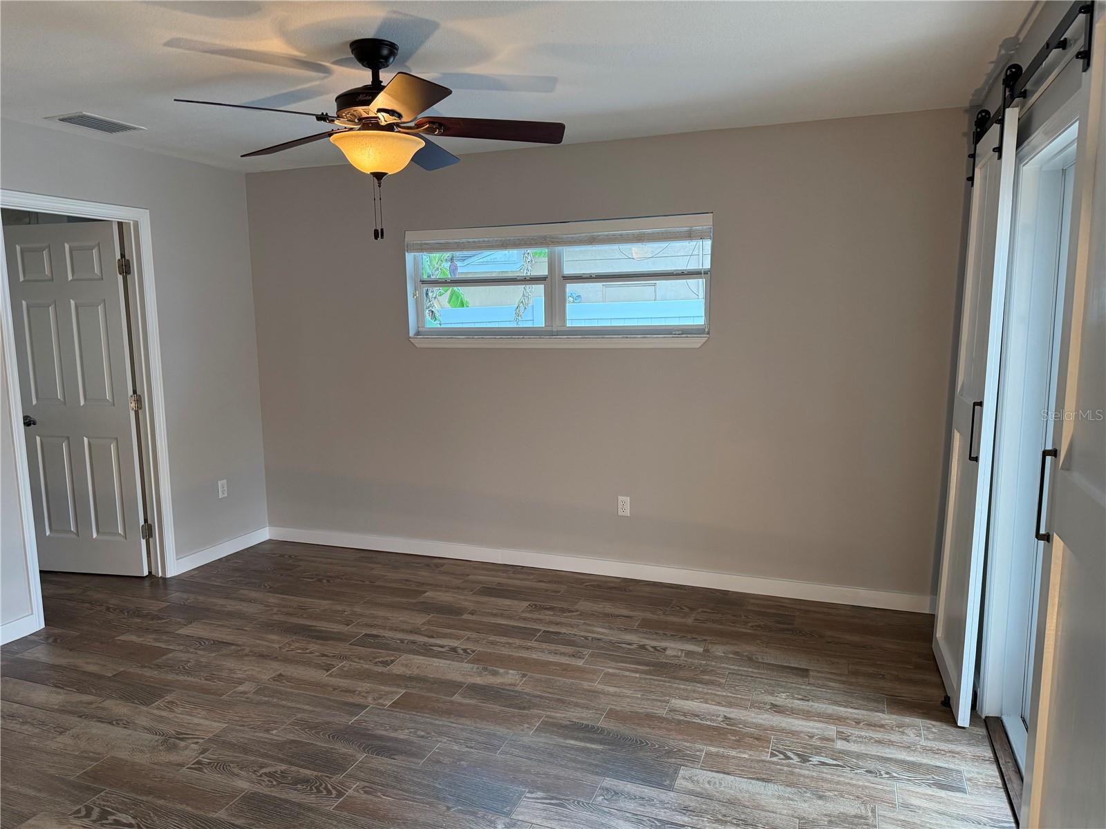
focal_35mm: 24
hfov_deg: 71.6
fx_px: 767
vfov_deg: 56.8
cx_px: 553
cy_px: 414
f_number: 1.78
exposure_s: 1/161
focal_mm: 6.76
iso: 200
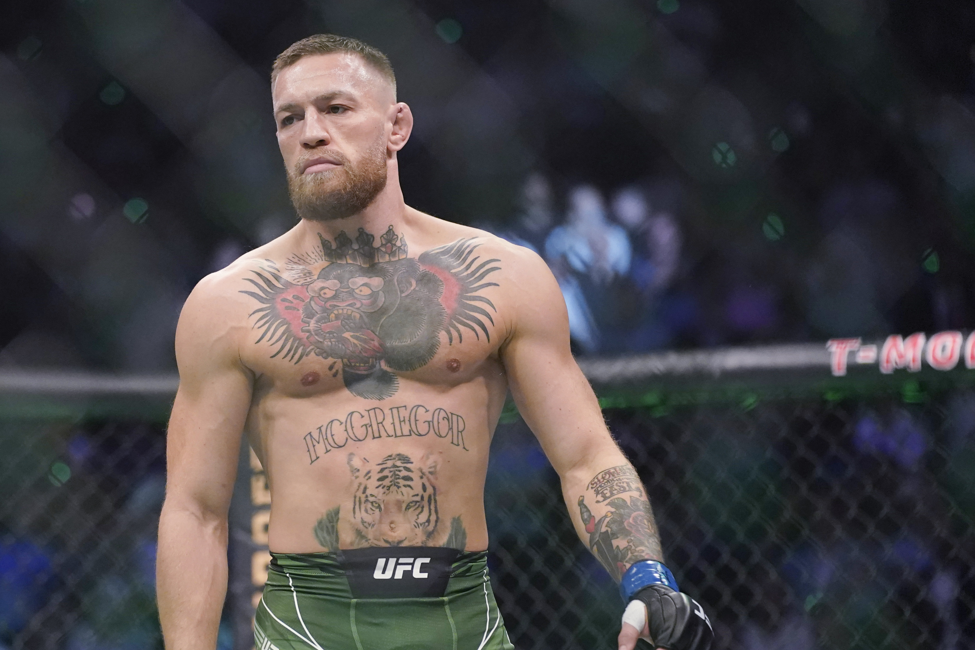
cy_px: 443
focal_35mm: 173
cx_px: 334
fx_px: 4685
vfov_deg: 7.9
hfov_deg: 11.9
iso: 5000
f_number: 2.8
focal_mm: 120
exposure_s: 1/3200
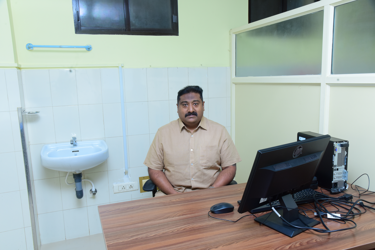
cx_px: 188
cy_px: 125
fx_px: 313
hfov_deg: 61.9
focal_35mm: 30
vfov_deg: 43.6
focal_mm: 30
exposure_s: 1/125
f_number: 5.6
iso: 800
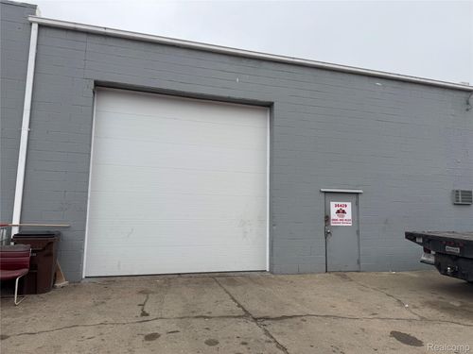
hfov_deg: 71.6
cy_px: 177
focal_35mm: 24
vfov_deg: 56.8
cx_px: 236
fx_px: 328
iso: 80
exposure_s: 1/980
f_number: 1.78
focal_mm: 6.76
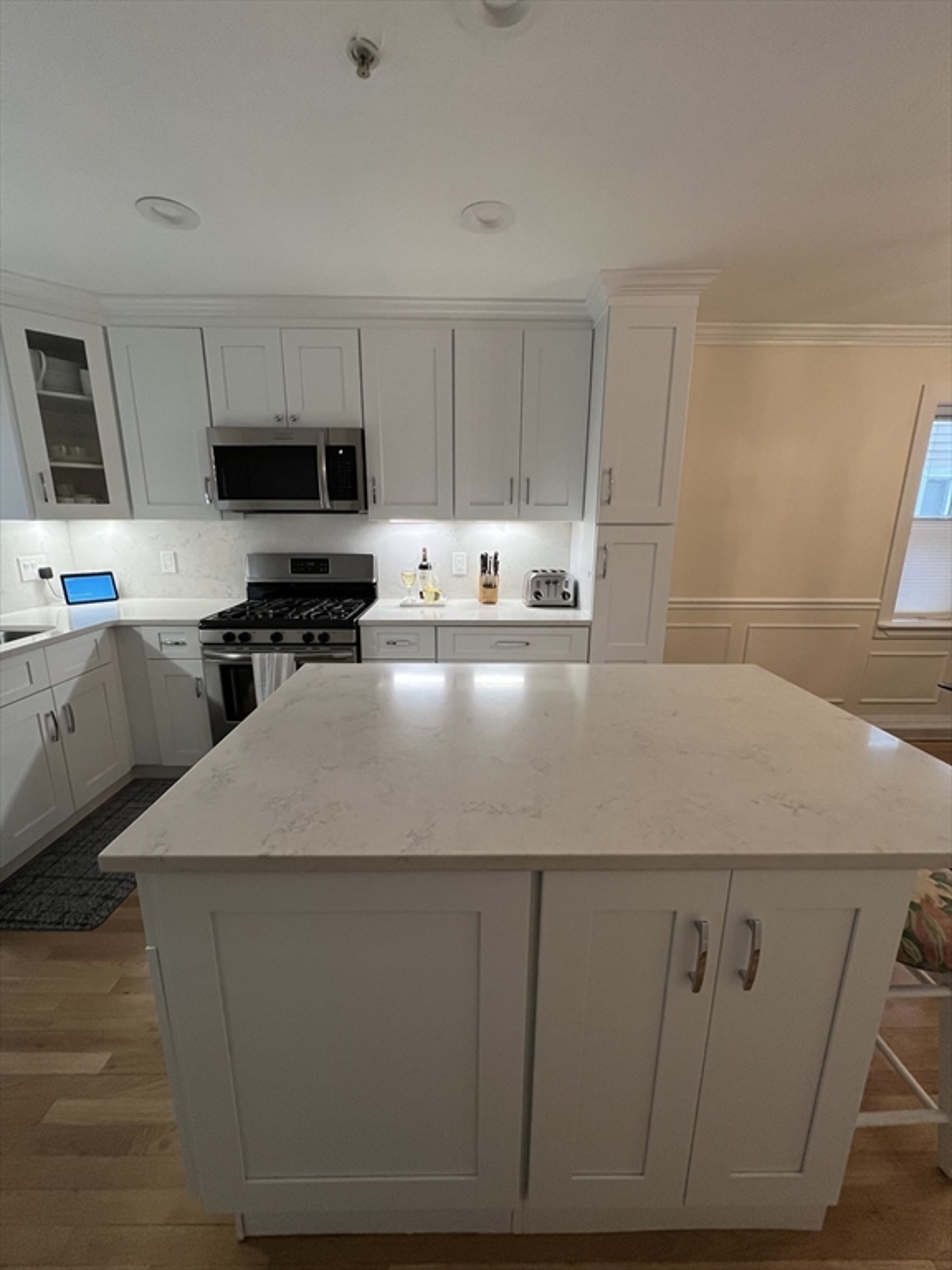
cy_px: 635
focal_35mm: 13
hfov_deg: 89.9
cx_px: 476
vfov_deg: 106.2
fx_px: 477
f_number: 1.8
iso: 200
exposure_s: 1/120
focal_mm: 1.57
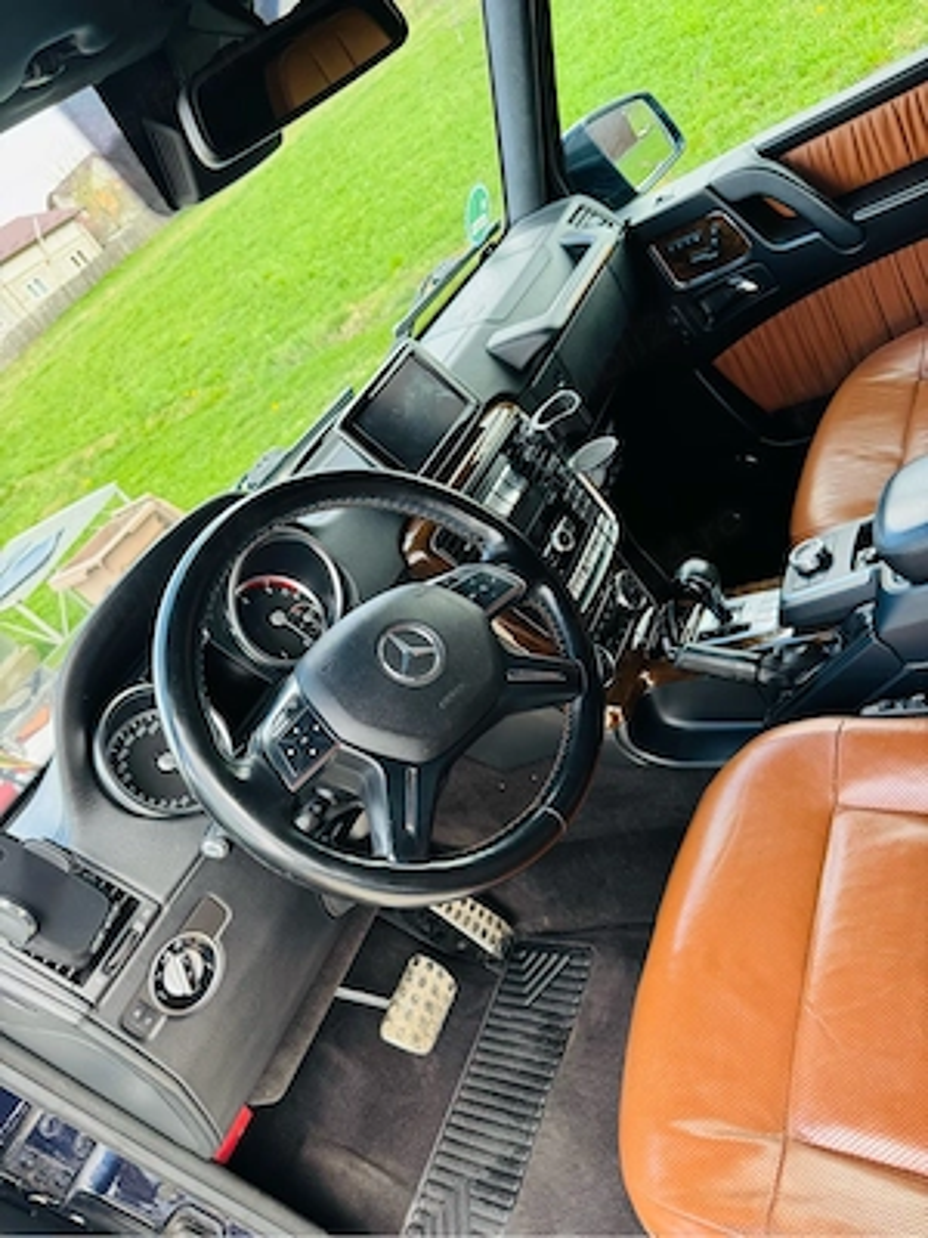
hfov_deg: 56.8
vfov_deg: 71.6
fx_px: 858
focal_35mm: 24
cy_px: 619
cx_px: 464
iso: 80
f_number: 1.78
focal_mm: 6.76
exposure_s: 1/121
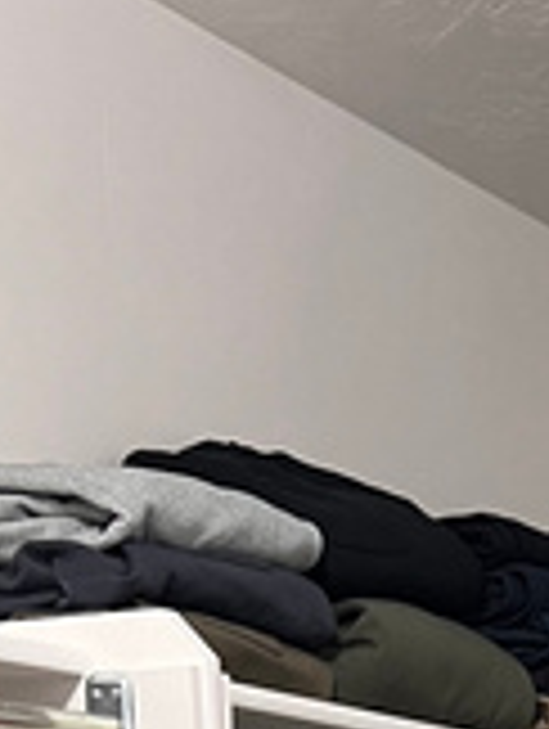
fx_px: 2594
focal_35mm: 123
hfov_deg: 11.5
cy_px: 1328
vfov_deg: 14.1
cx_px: 878
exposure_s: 1/60
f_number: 1.5
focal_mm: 5.7
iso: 250
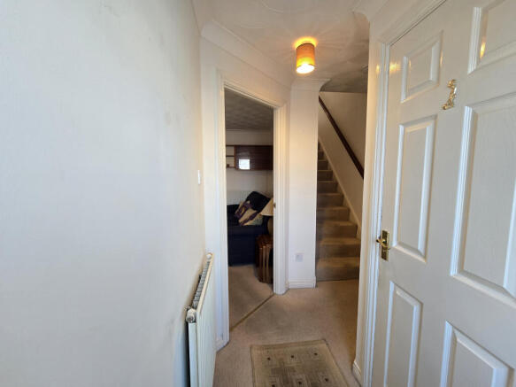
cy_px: 194
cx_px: 258
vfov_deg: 89.9
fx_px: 194
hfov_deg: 106.2
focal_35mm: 13
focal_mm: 2.2
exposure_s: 1/50
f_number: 2.2
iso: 160
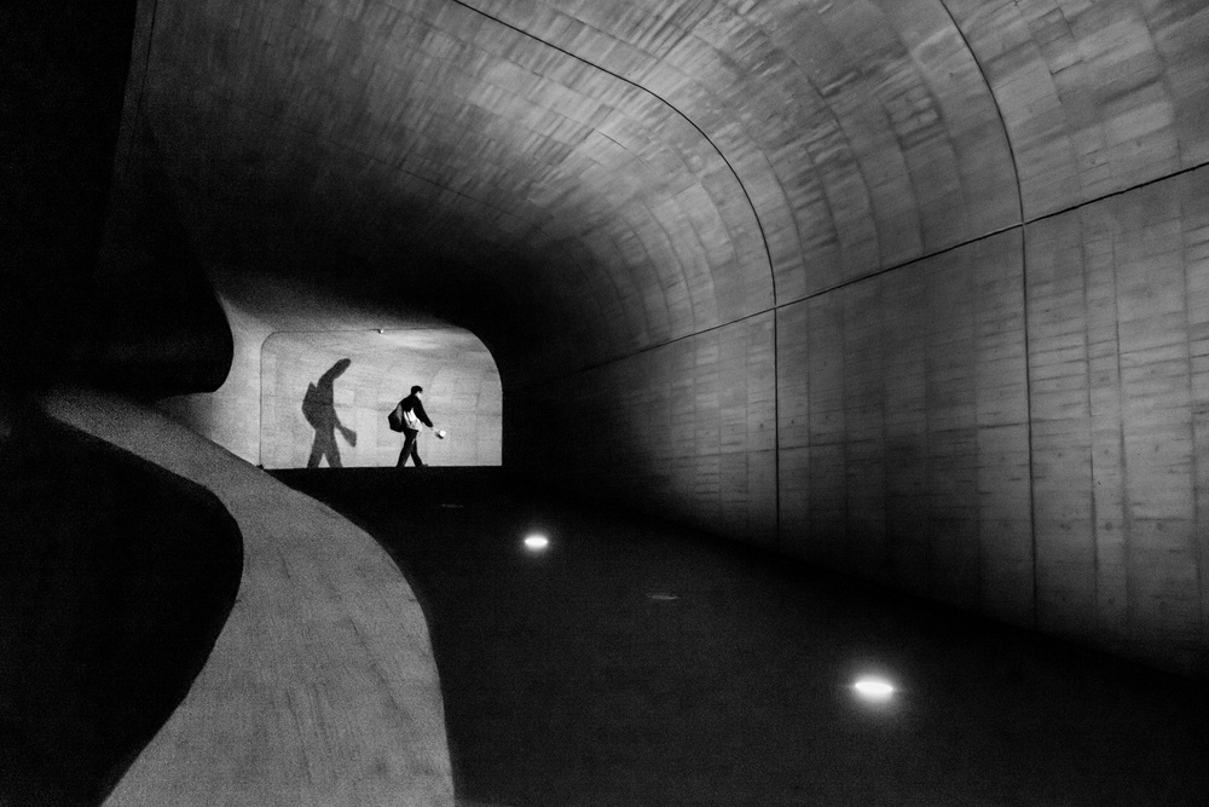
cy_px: 404
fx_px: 1243
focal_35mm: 37
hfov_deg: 51.9
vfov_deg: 36.0
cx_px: 604
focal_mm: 37
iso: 12800
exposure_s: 1/125
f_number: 6.3
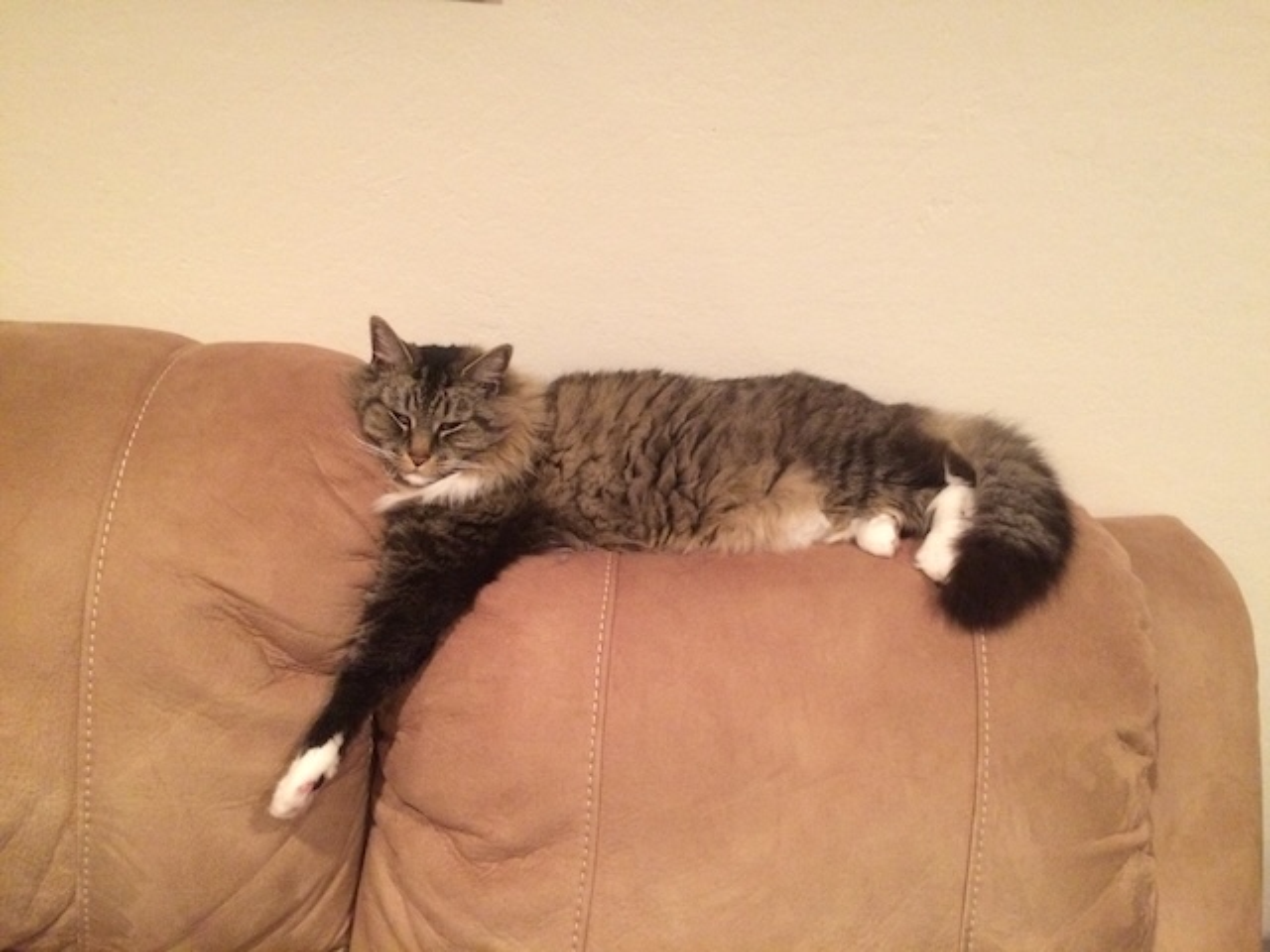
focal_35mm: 29
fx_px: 1064
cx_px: 635
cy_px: 476
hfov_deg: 61.7
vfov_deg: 48.2
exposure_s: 1/15
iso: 400
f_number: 2.2
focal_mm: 4.15
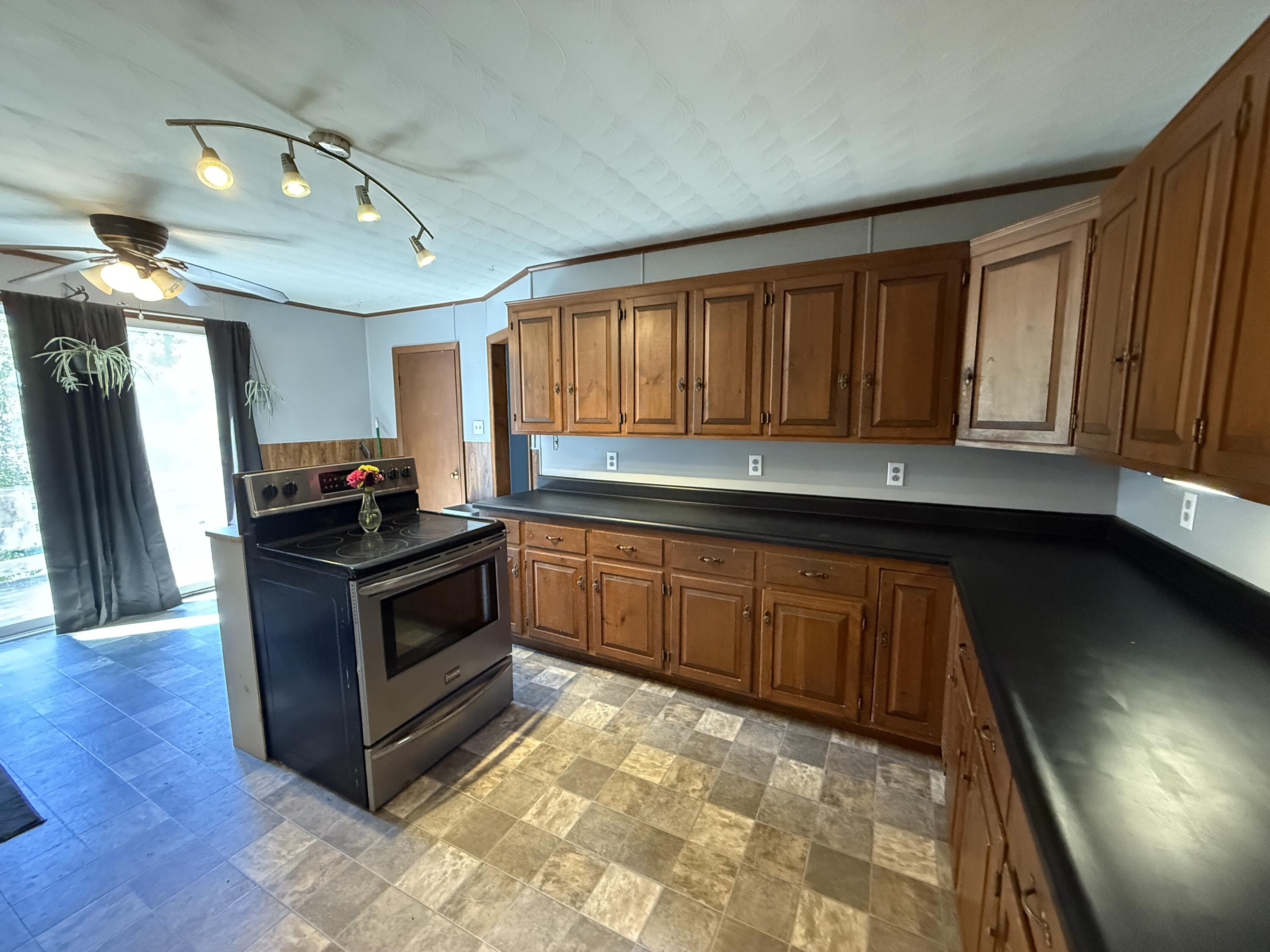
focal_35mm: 14
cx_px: 635
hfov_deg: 102.1
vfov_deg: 85.7
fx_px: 514
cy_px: 476
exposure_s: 1/60
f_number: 2.2
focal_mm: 2.22
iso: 800
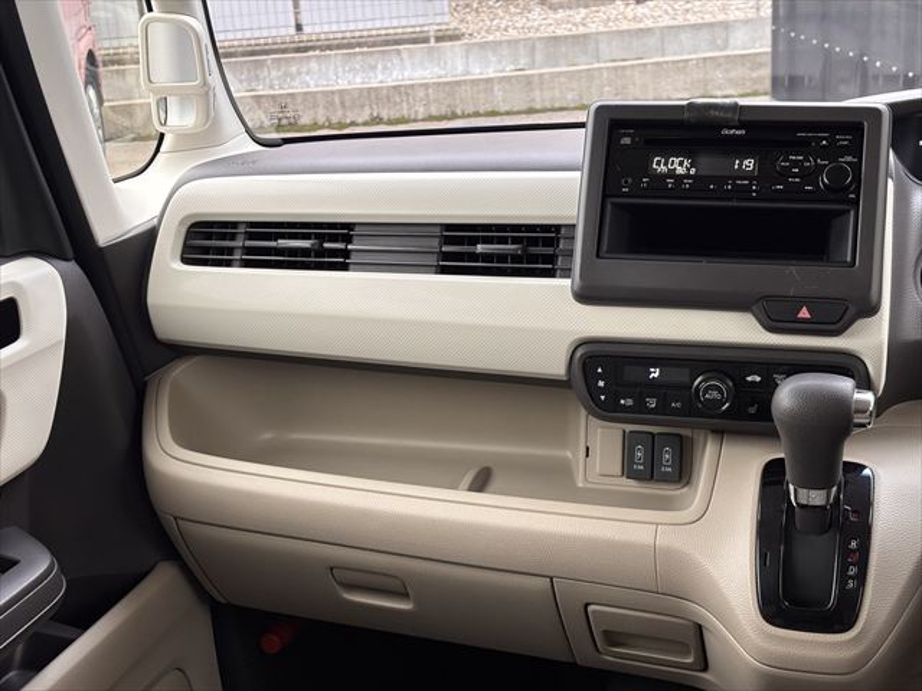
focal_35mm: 52
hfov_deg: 36.8
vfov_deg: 28.0
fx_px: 1385
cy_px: 346
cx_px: 461
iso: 125
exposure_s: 1/60
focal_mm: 5.96
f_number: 1.6
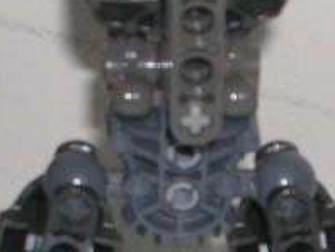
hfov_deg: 7.1
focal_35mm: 280
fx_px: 2711
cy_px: 371
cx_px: 199
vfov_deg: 5.3
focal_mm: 9.1
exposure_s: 1/60.1
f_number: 3.4
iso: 50
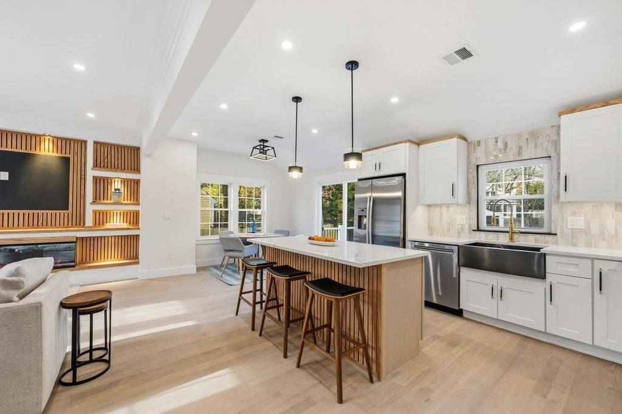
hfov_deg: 104.3
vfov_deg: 81.1
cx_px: 311
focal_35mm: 14
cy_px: 207
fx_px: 242
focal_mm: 14
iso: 100
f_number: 8
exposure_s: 1/4
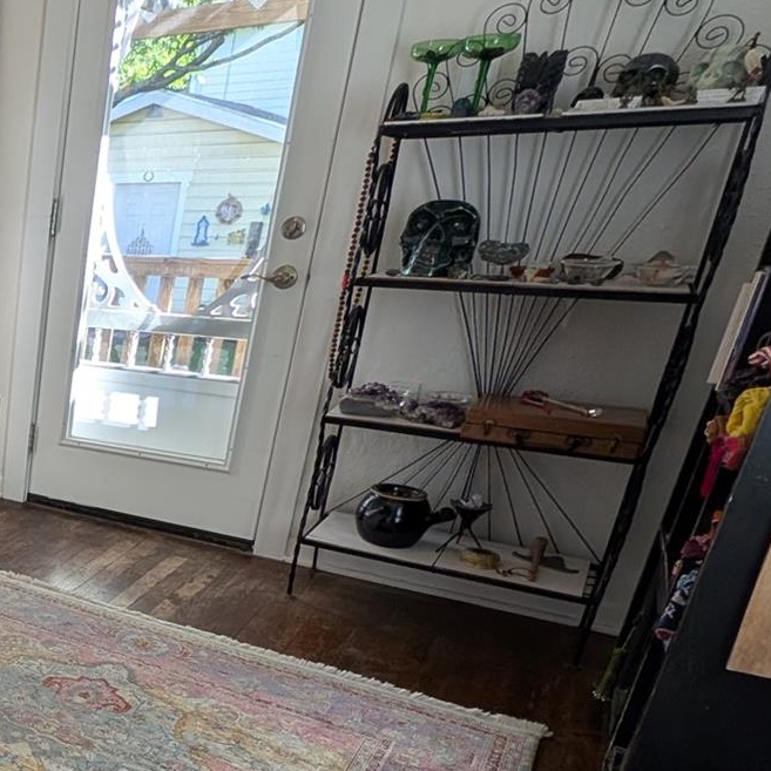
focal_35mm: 33
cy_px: 550
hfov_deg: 34.0
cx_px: -253
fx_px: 832
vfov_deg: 48.4
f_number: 1.95
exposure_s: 1/77.8
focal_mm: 2.23
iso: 48
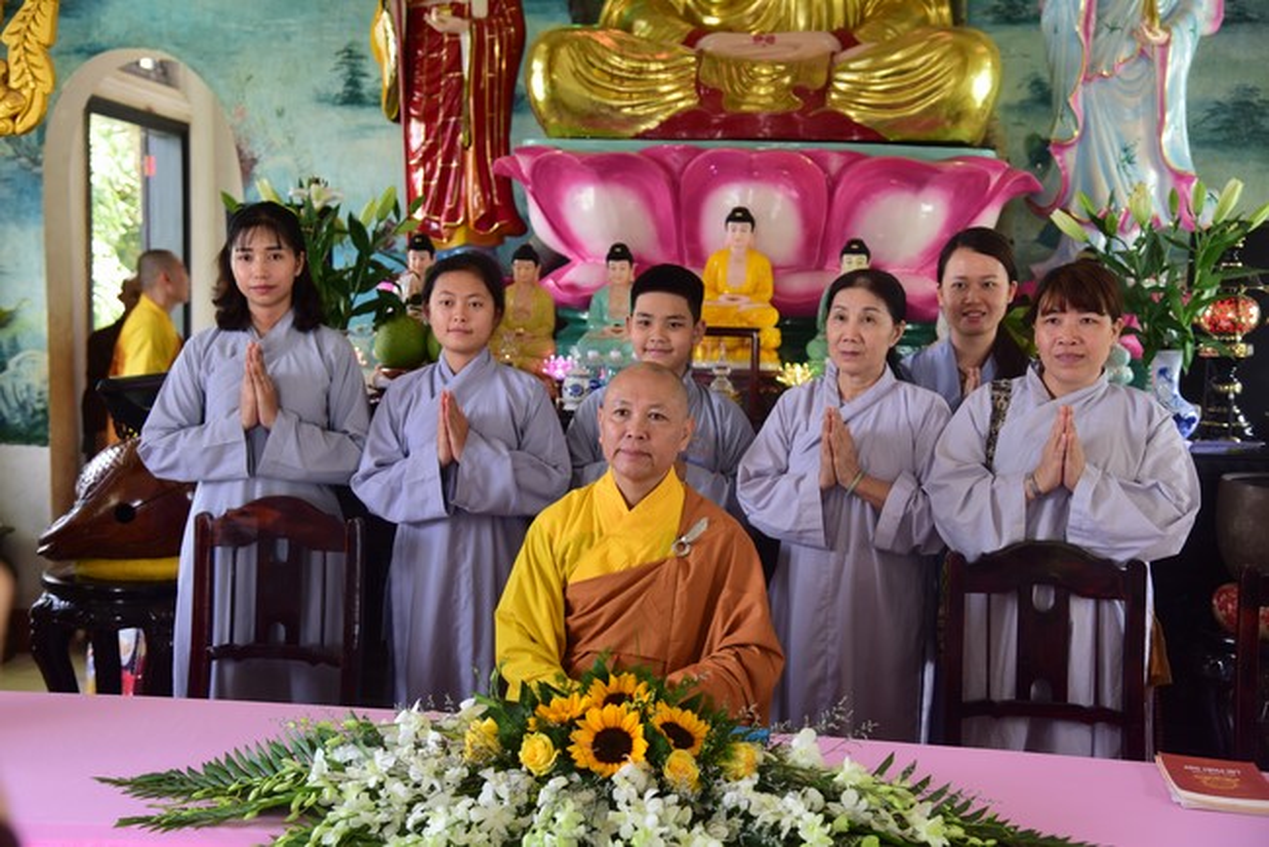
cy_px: 424
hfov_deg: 41.1
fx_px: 1693
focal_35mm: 48
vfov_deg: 28.1
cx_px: 634
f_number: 4.5
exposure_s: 1/50
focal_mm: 48
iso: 250
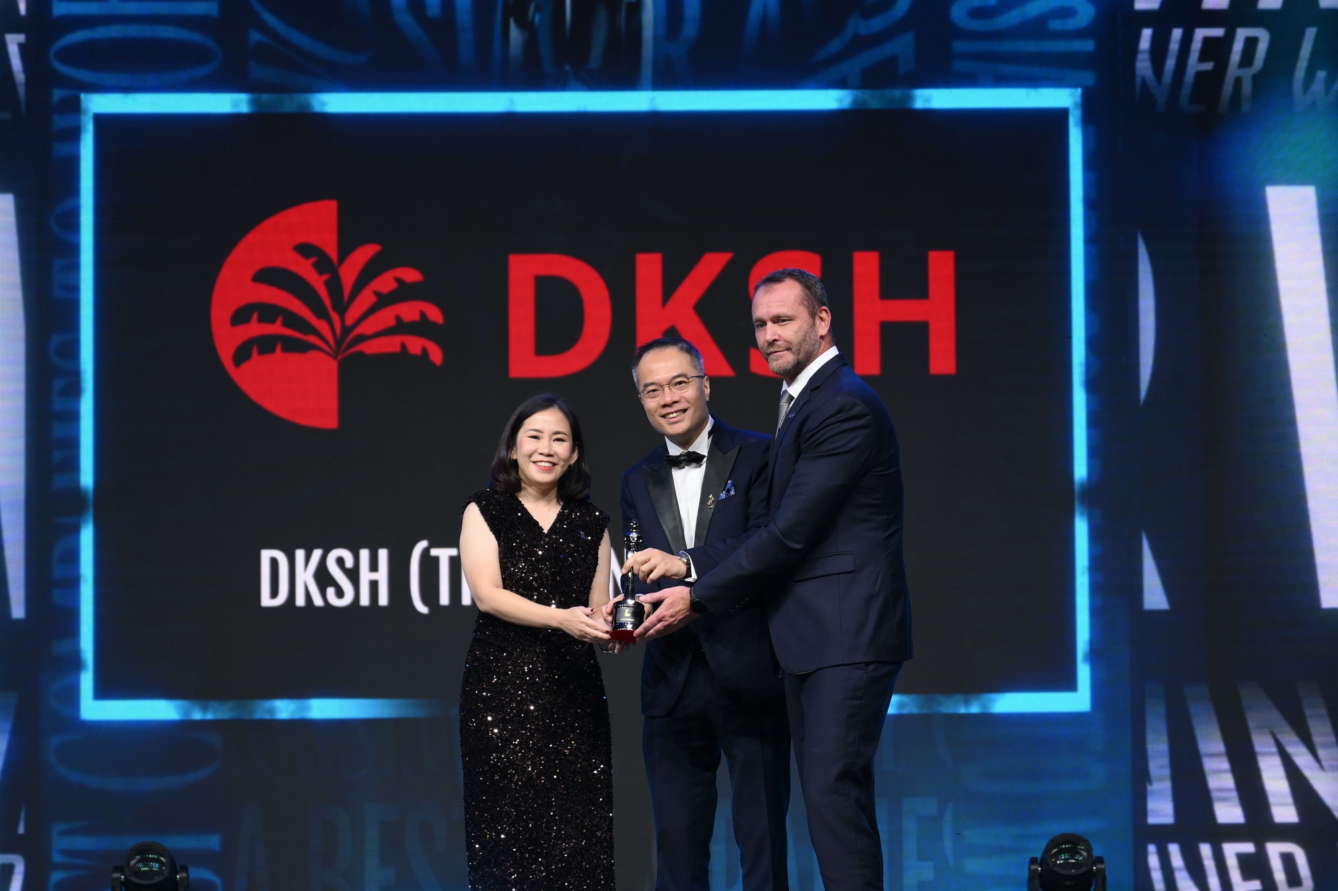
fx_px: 3790
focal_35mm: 102
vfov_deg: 13.4
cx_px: 669
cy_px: 446
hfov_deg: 20.0
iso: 320
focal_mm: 68
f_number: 2.8
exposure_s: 1/200
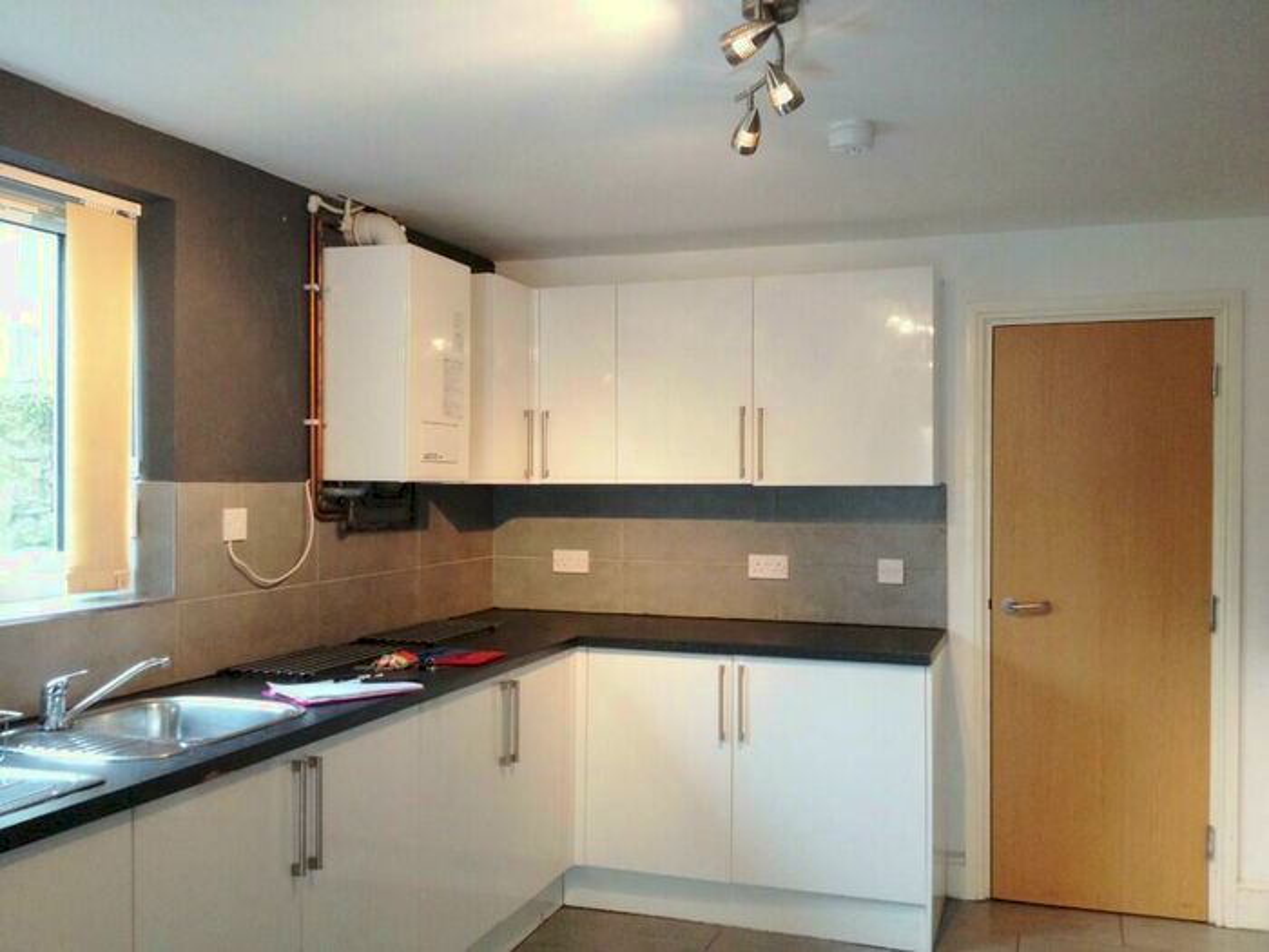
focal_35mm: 35
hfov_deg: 52.6
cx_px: 634
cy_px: 476
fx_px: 1283
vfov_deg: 40.7
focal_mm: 4.28
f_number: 2.4
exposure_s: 1/20
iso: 160
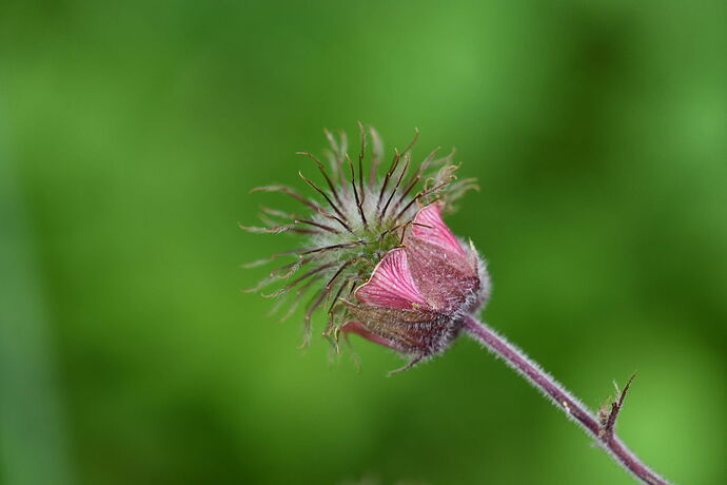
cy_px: 242
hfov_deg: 16.1
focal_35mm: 127
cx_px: 364
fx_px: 2564
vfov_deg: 10.8
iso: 400
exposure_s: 1/250
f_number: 5
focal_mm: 85
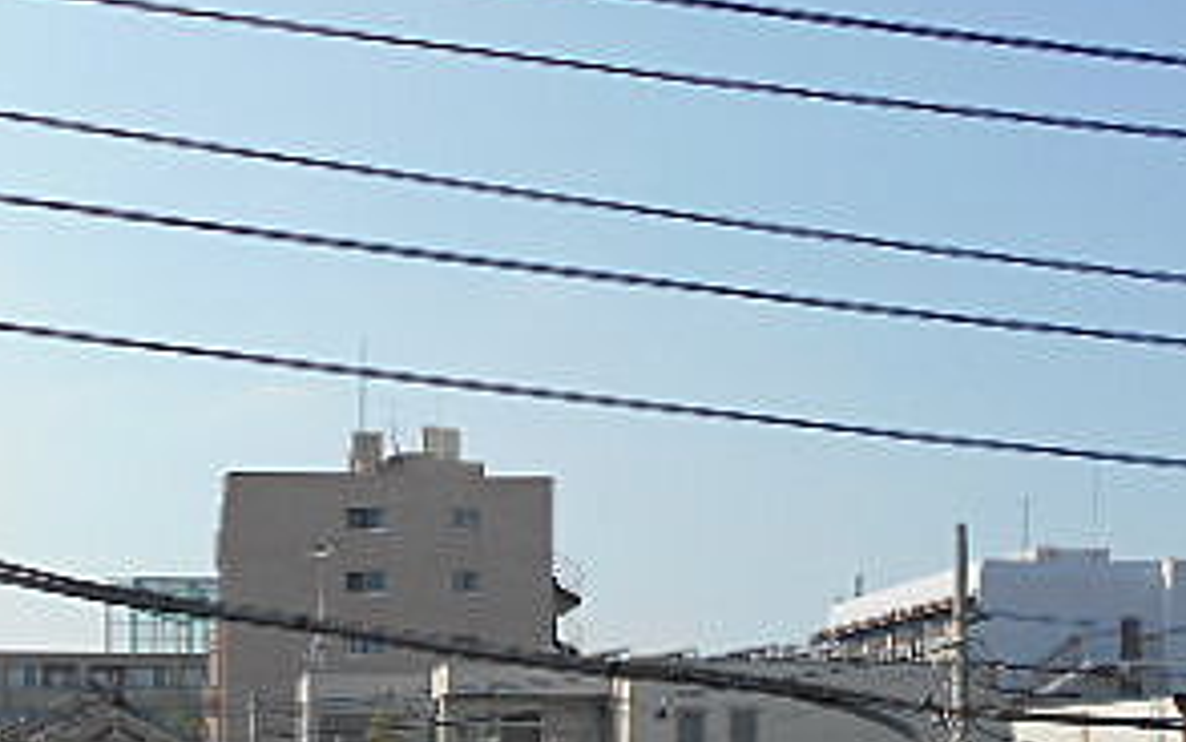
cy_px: 718
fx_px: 1940
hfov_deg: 33.4
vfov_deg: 21.0
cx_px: 307
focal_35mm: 60
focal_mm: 4.6
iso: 80
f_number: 3.2
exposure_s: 1/1250
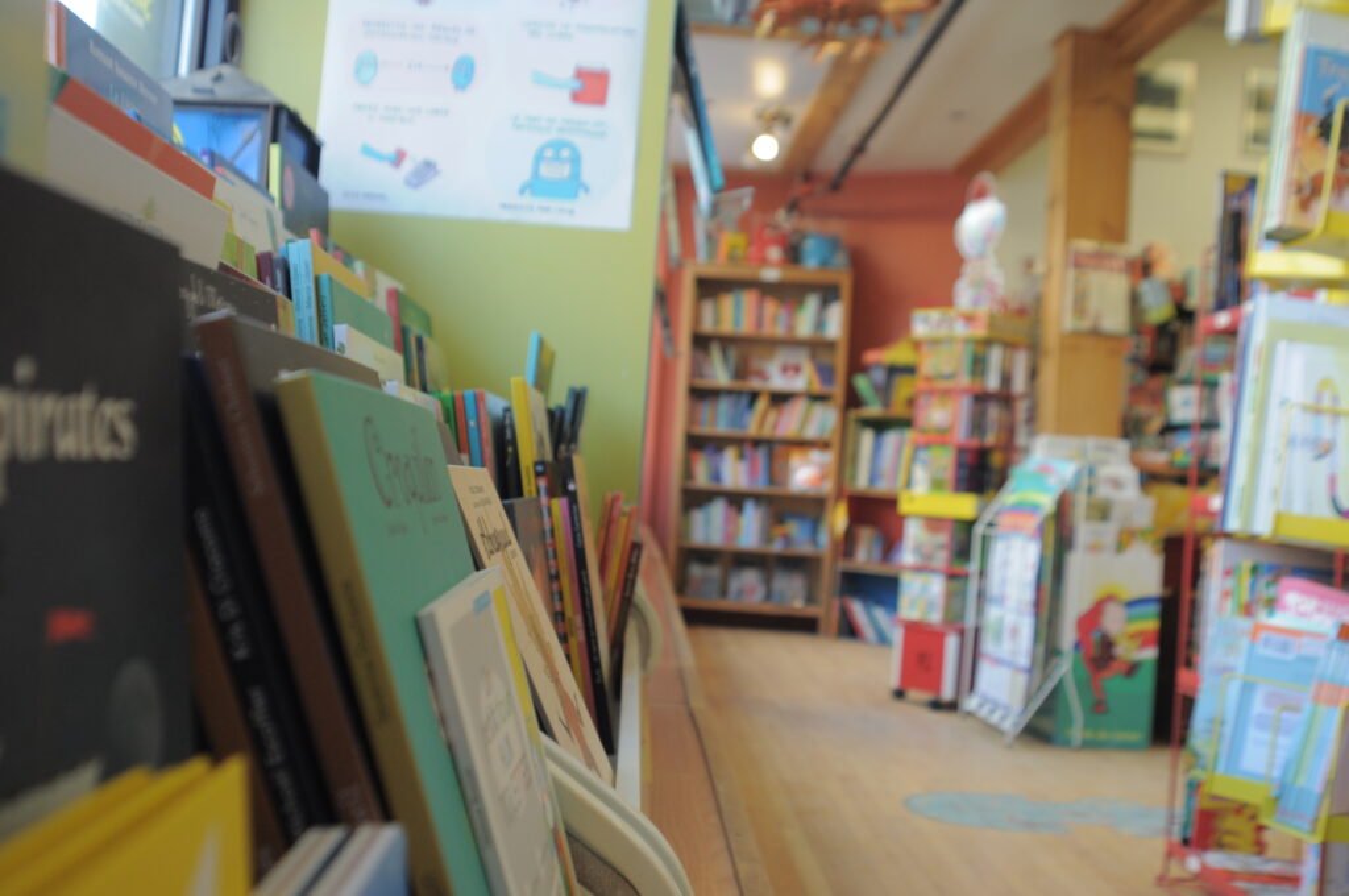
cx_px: 674
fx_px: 2526
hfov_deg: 29.9
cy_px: 448
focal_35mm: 68
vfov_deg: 20.1
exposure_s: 1/80
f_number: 4.5
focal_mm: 45
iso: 500
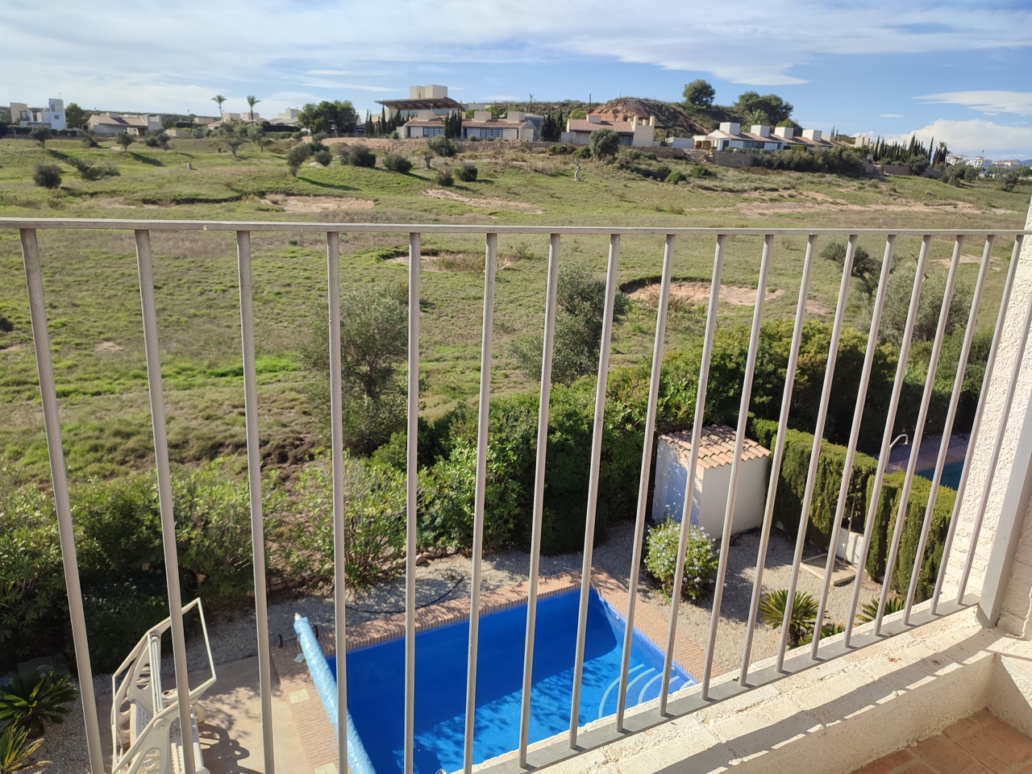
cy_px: 387
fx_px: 716
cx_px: 516
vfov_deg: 56.8
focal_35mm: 24
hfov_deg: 71.6
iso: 50
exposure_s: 1/698
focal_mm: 5.89
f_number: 1.89
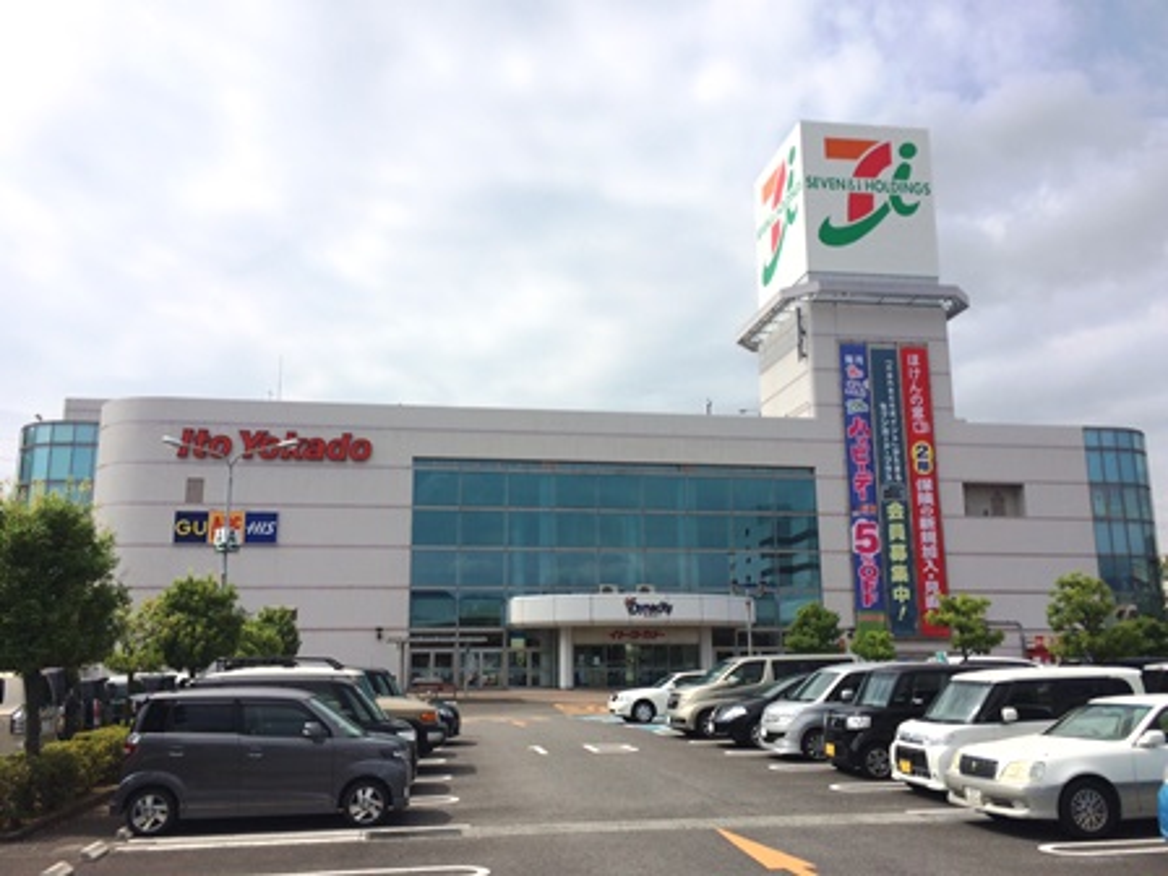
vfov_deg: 48.2
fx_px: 979
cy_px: 438
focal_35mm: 29
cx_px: 584
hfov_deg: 61.7
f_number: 2.2
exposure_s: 1/3425
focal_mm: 4.15
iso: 32
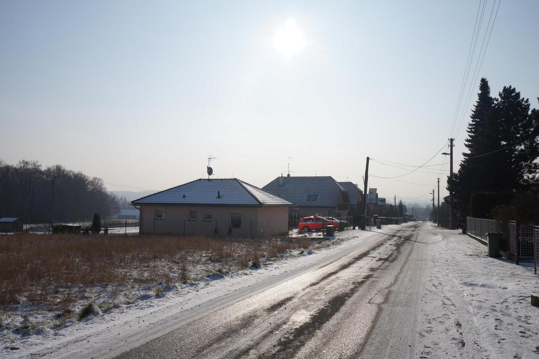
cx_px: 270
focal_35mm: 27
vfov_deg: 47.9
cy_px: 180
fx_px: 404
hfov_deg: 67.4
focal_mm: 18
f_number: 11
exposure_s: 1/400
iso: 100
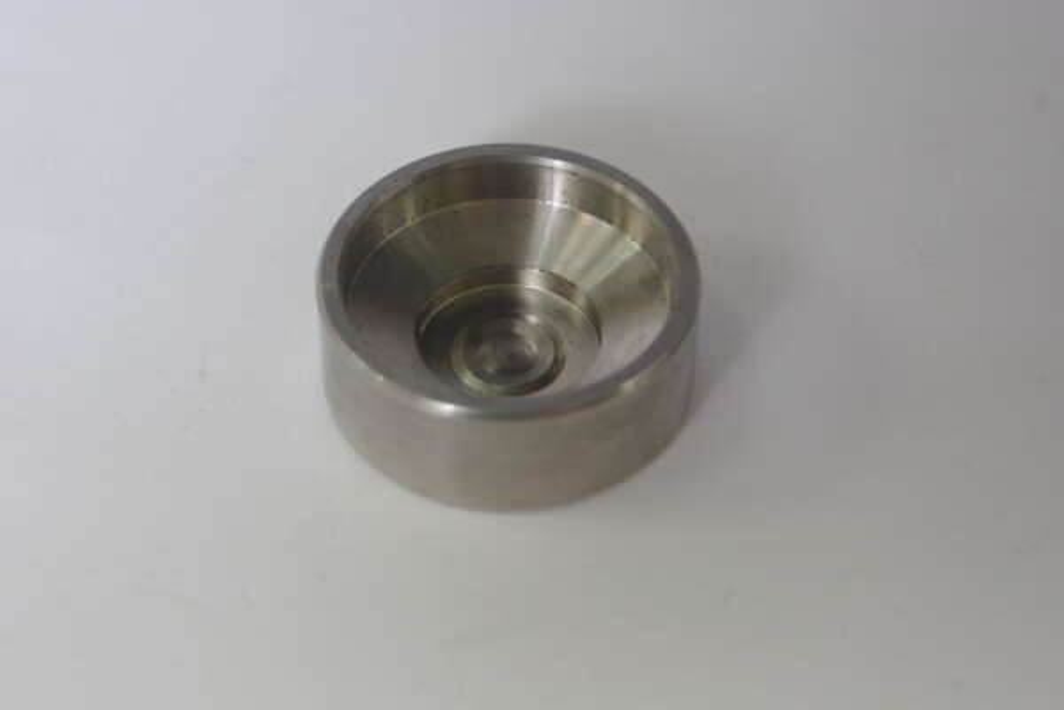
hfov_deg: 20.0
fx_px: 3014
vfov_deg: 13.4
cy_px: 355
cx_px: 532
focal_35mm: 102
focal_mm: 68
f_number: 8
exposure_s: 1/30
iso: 800
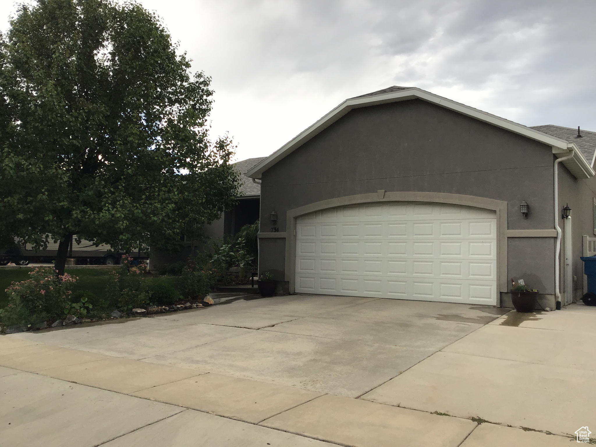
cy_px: 224
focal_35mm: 31
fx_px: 534
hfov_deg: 58.4
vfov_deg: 45.4
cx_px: 298
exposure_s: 1/123
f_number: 2.4
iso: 25
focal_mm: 3.3
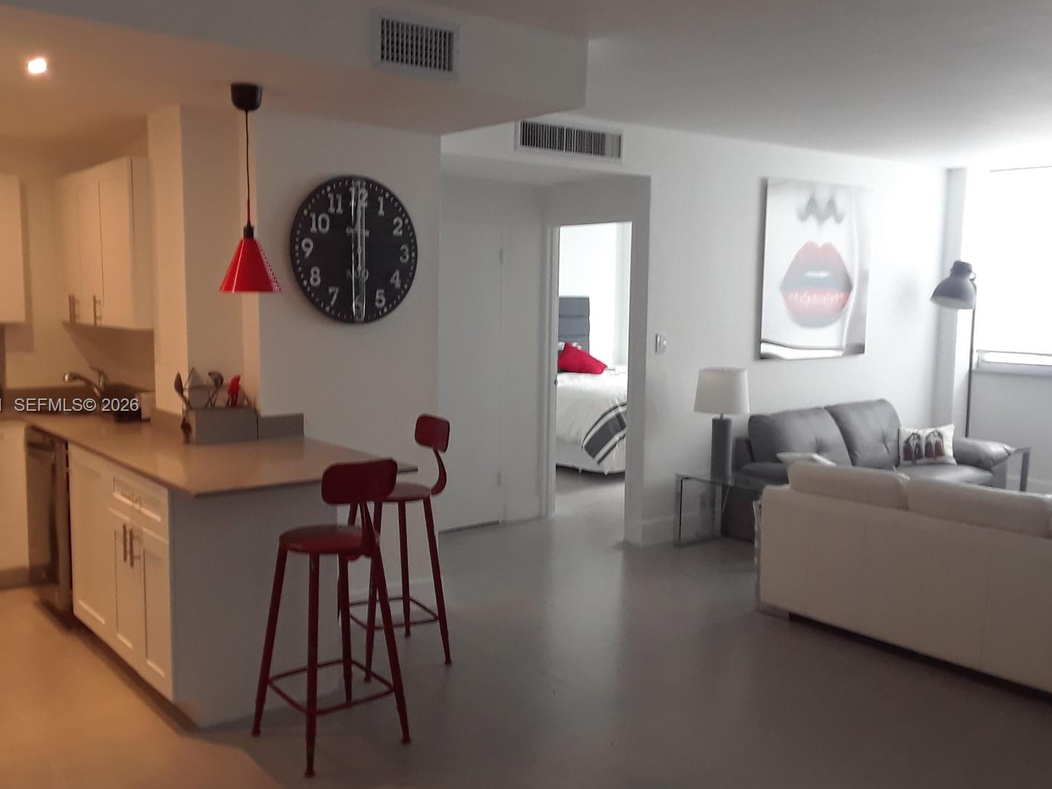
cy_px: 406
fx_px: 1003
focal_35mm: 33
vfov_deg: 42.9
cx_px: 492
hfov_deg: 55.3
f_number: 1.9
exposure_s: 1/30
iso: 100
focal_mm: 2.47
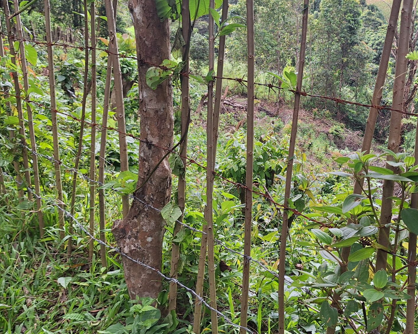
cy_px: 141
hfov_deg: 43.5
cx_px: 309
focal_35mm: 41
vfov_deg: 36.4
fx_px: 507
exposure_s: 1/302
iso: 40
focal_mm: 5.54
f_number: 1.8
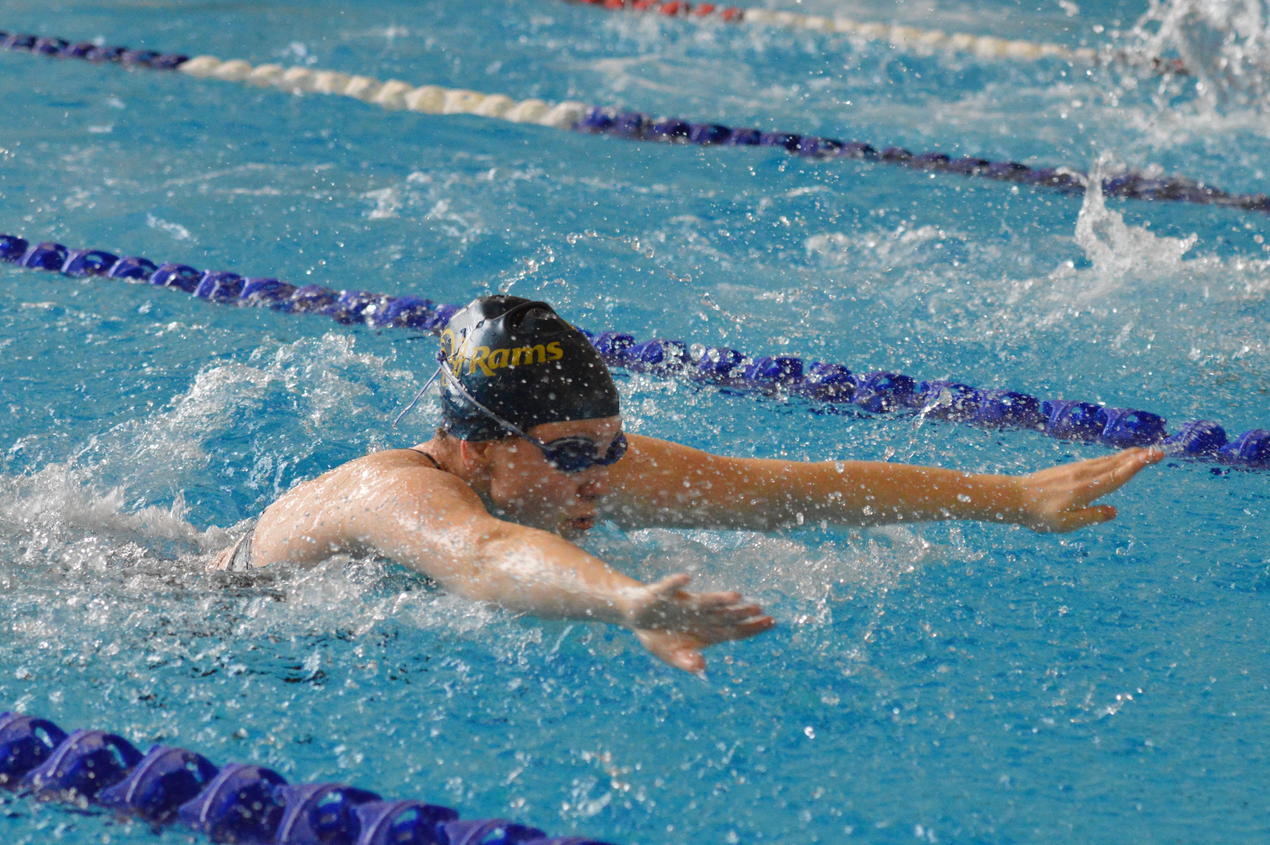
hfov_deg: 19.5
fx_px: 3701
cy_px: 422
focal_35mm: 105
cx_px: 635
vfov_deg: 13.0
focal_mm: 70
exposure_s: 1/800
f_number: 4
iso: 3200
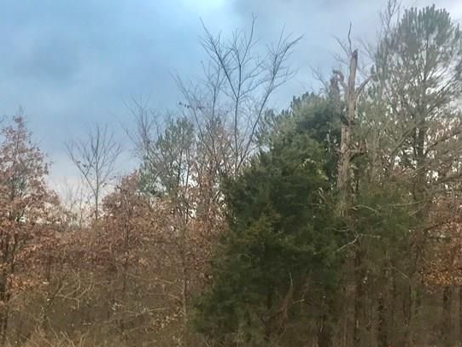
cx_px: 190
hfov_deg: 36.1
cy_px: 176
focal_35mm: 53
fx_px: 708
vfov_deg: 27.5
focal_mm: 3.99
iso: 40
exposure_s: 1/120
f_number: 1.8
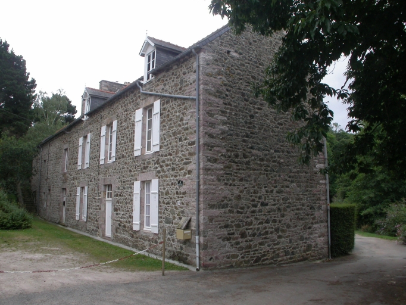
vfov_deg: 32.9
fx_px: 516
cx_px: 203
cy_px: 152
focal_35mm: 44
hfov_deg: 42.9
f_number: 5.5
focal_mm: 9.1
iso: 100
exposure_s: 1/136
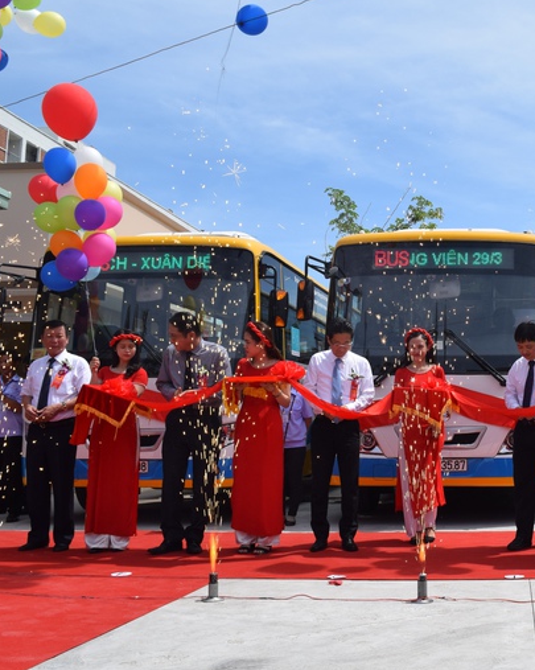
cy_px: 332
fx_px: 773
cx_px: 510
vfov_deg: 46.9
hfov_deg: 35.3
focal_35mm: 39
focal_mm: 18
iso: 200
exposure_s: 1/400
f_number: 10
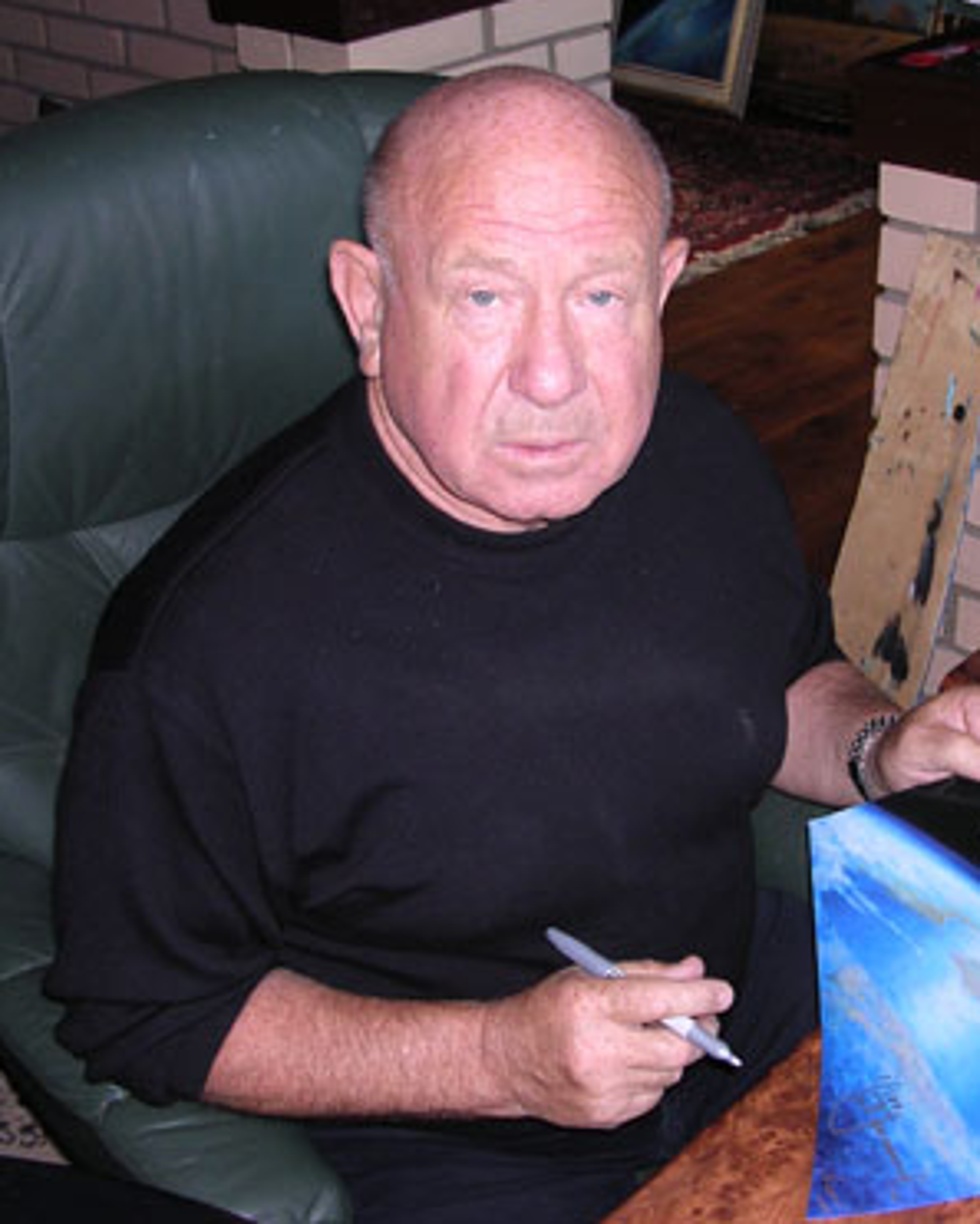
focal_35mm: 50
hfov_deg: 30.0
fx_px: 1812
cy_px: 612
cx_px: 660
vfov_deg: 37.3
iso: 116
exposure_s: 1/60.1
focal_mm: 5.8
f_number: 2.8
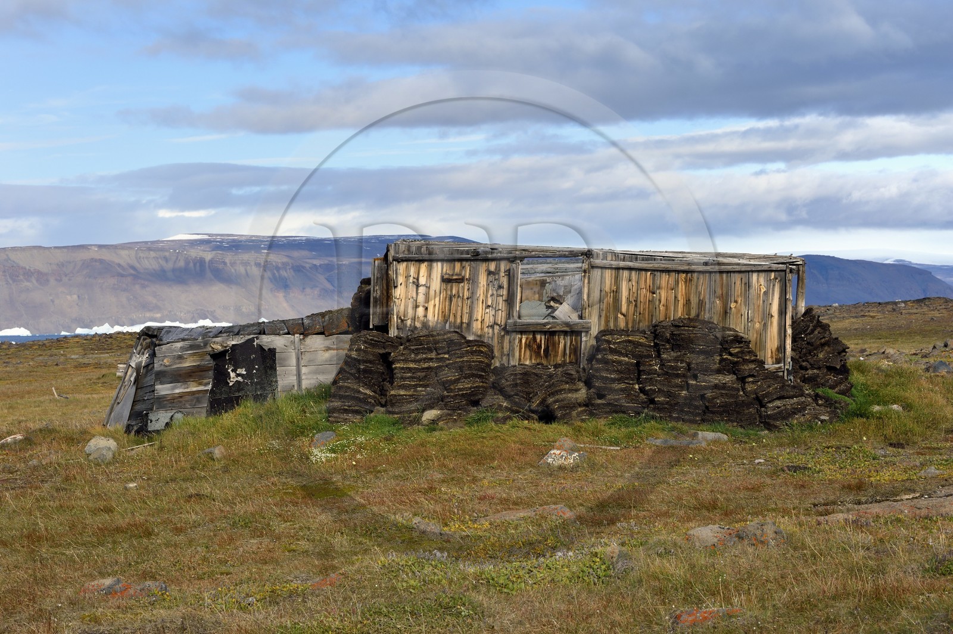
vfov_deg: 16.6
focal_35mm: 82
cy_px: 317
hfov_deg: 24.8
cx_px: 476
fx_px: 2169
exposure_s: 1/200
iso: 200
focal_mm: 82
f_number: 14
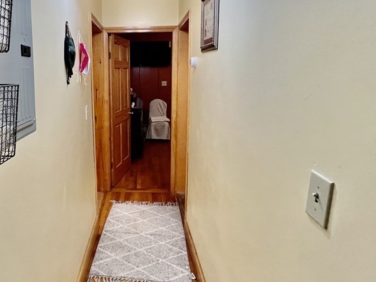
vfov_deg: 58.4
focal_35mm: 23
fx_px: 250
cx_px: 126
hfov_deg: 71.8
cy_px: 112
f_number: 1.8
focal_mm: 1.57
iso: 250
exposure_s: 1/120
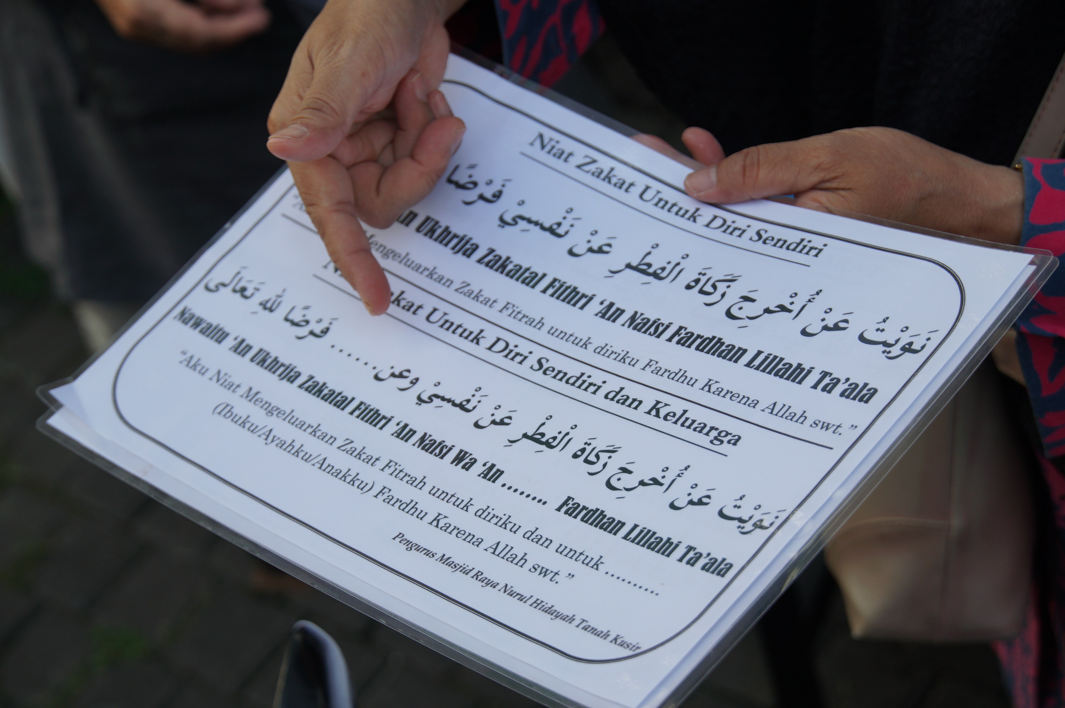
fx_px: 2217
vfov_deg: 18.1
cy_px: 354
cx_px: 532
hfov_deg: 27.0
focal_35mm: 75
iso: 100
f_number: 5
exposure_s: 1/125
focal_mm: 50
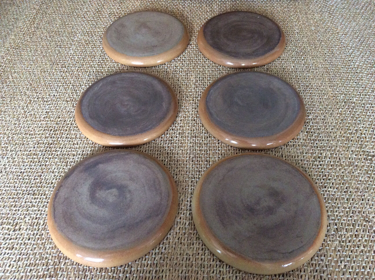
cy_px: 140
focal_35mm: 32
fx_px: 346
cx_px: 188
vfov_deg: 44.1
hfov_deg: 56.9
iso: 250
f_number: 2.4
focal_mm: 3.3
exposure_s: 1/25
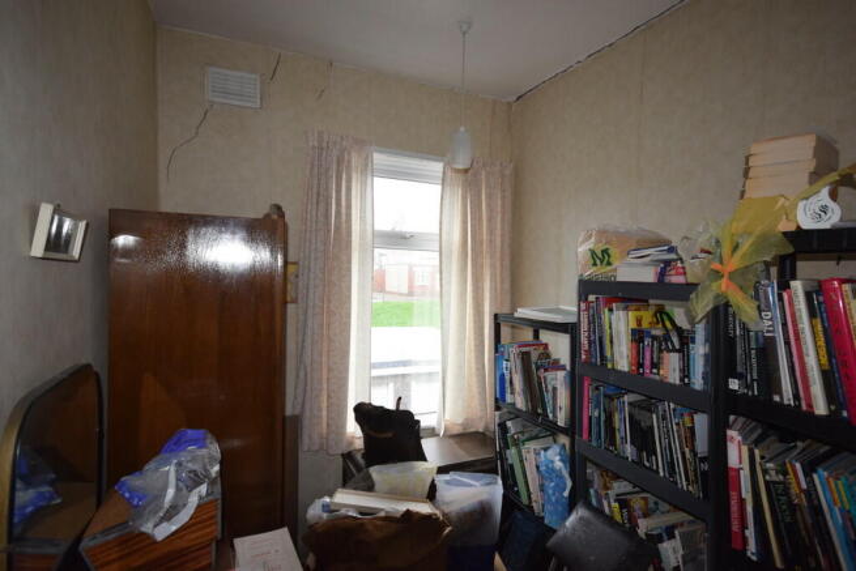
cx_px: 428
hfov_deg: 85.4
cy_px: 286
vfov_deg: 63.2
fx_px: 464
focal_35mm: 20
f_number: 5
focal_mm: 13
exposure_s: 1/100
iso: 800
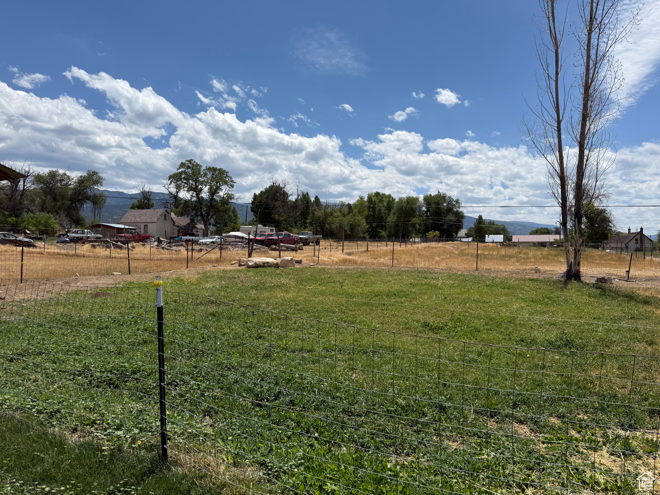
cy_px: 248
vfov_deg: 56.8
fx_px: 458
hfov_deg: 71.6
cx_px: 330
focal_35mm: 24
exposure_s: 1/8130
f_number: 1.78
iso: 80
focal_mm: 6.76
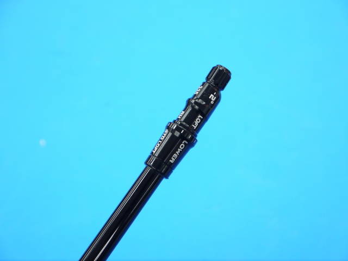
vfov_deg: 22.3
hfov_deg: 29.4
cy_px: 130
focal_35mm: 66
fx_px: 664
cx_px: 174
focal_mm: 33
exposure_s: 1/60
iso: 500
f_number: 5.2
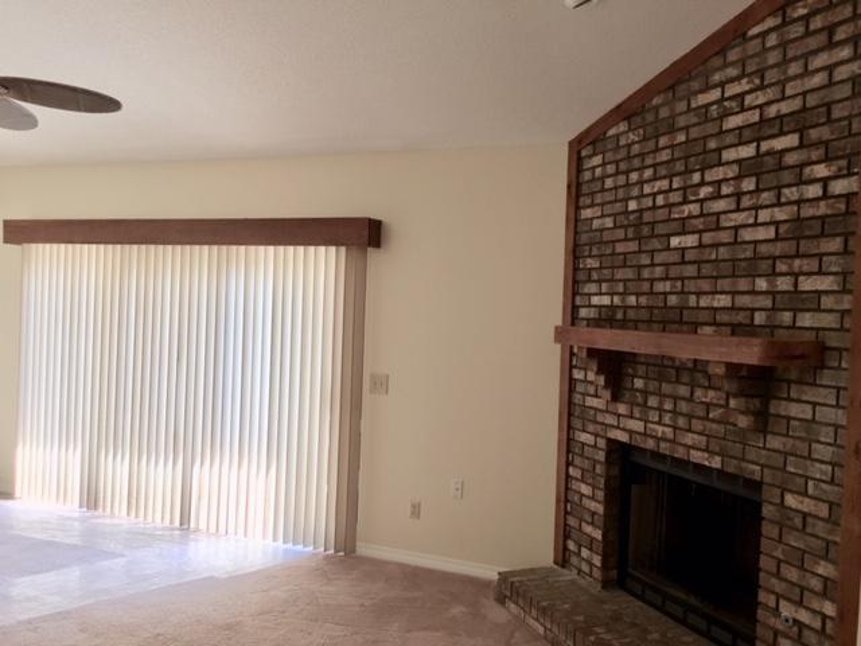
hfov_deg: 61.7
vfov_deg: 48.2
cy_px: 323
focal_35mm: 29
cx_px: 430
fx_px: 721
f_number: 2.2
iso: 32
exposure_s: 1/60
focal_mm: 4.15
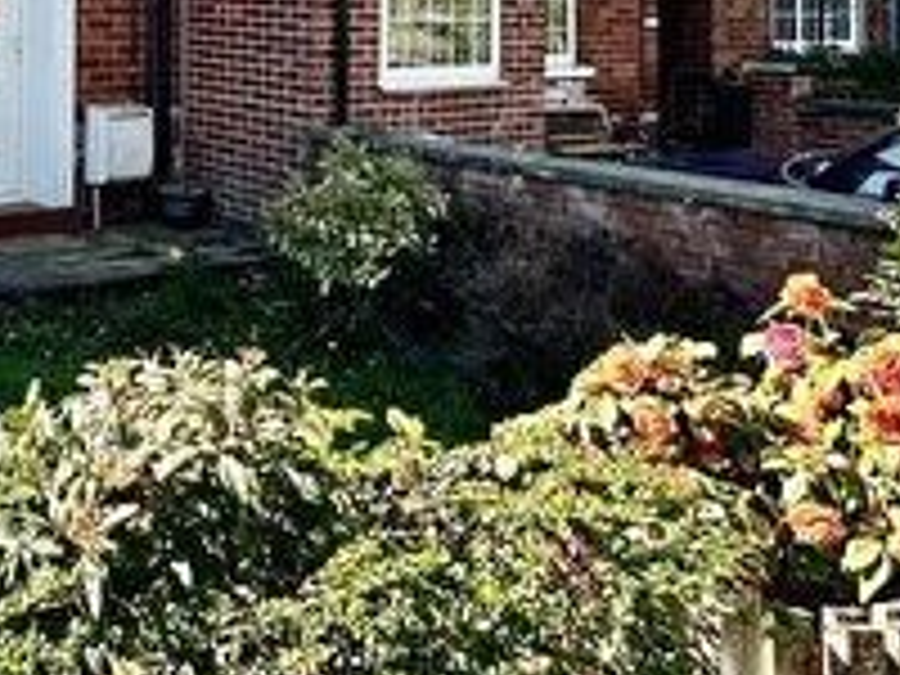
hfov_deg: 35.4
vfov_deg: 27.4
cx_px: 14
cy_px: -52
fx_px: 1274
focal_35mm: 49
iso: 40
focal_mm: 2.22
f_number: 2.2
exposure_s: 1/335
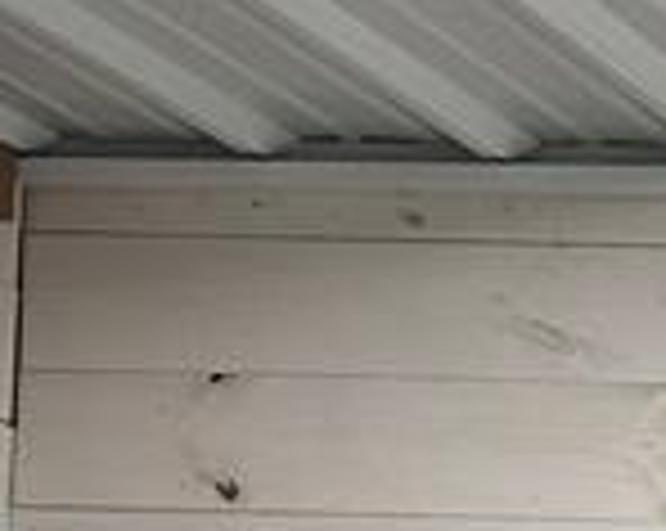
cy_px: 1287
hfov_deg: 9.0
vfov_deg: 8.6
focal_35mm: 162
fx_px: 3189
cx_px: 2160
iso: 125
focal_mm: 6.86
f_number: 1.78
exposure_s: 1/60
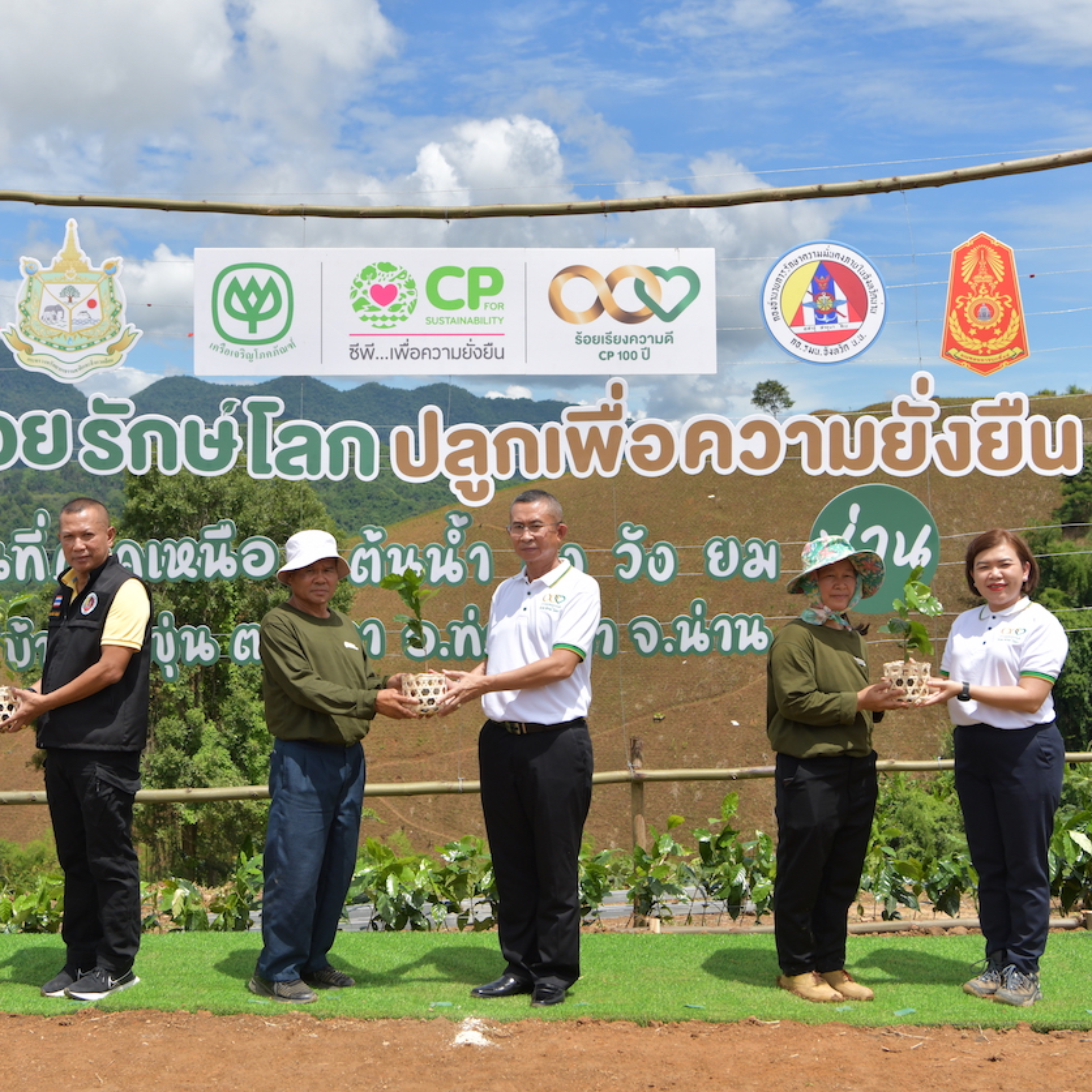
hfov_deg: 32.7
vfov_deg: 32.8
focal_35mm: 52
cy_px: 543
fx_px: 1856
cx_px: 463
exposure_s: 1/2000
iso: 400
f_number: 7.1
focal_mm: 40
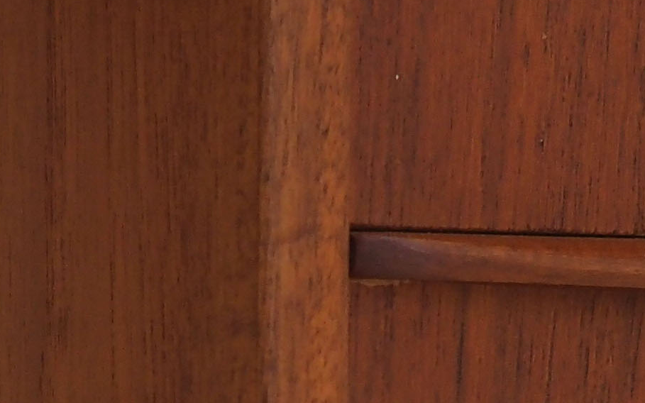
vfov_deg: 6.5
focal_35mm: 200
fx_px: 3515
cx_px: 274
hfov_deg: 10.5
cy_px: 564
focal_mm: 17
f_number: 2.2
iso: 640
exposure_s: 1/60
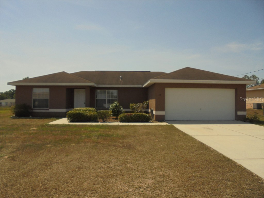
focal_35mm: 26
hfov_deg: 67.3
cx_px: 132
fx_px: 198
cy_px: 99
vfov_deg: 53.1
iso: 100
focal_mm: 4.6
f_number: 11.5
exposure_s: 1/200
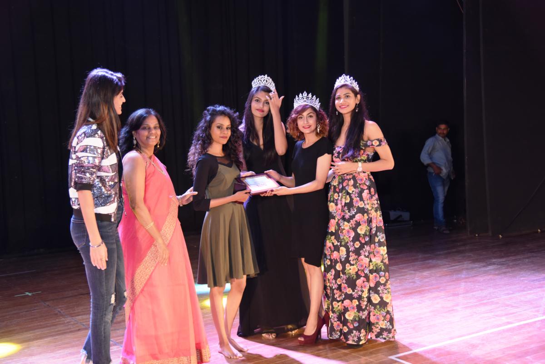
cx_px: 272
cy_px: 182
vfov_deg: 29.3
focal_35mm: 46
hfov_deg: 42.7
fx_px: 697
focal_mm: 46
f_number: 4
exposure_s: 1/100
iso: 1600
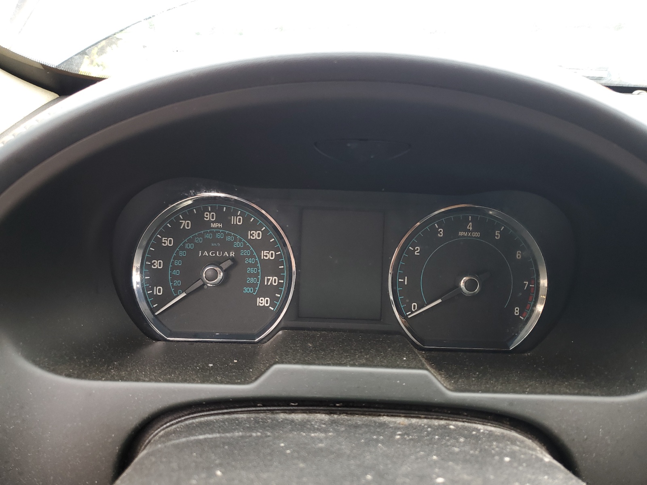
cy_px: 242
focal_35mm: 26
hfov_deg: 67.3
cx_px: 324
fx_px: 486
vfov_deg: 53.1
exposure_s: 1/60.2
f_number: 1.5
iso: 50
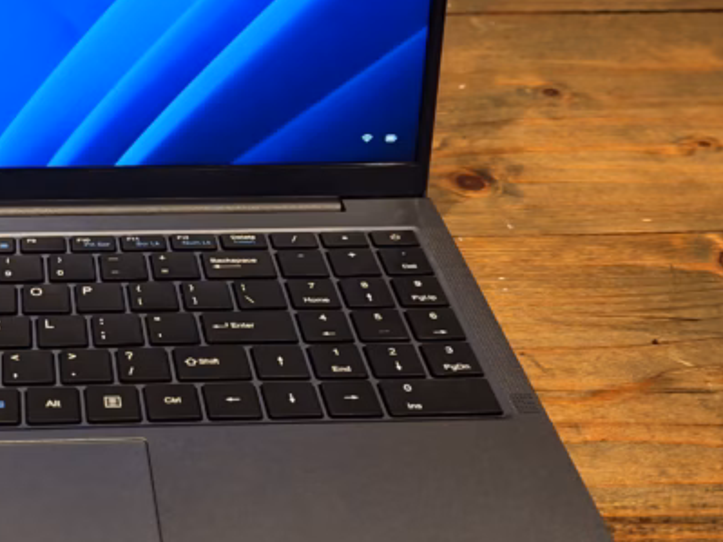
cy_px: 234
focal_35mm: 59
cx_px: 60
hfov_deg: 31.1
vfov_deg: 24.8
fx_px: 1232
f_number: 1.6
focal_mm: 6.55
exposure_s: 1/33
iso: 125
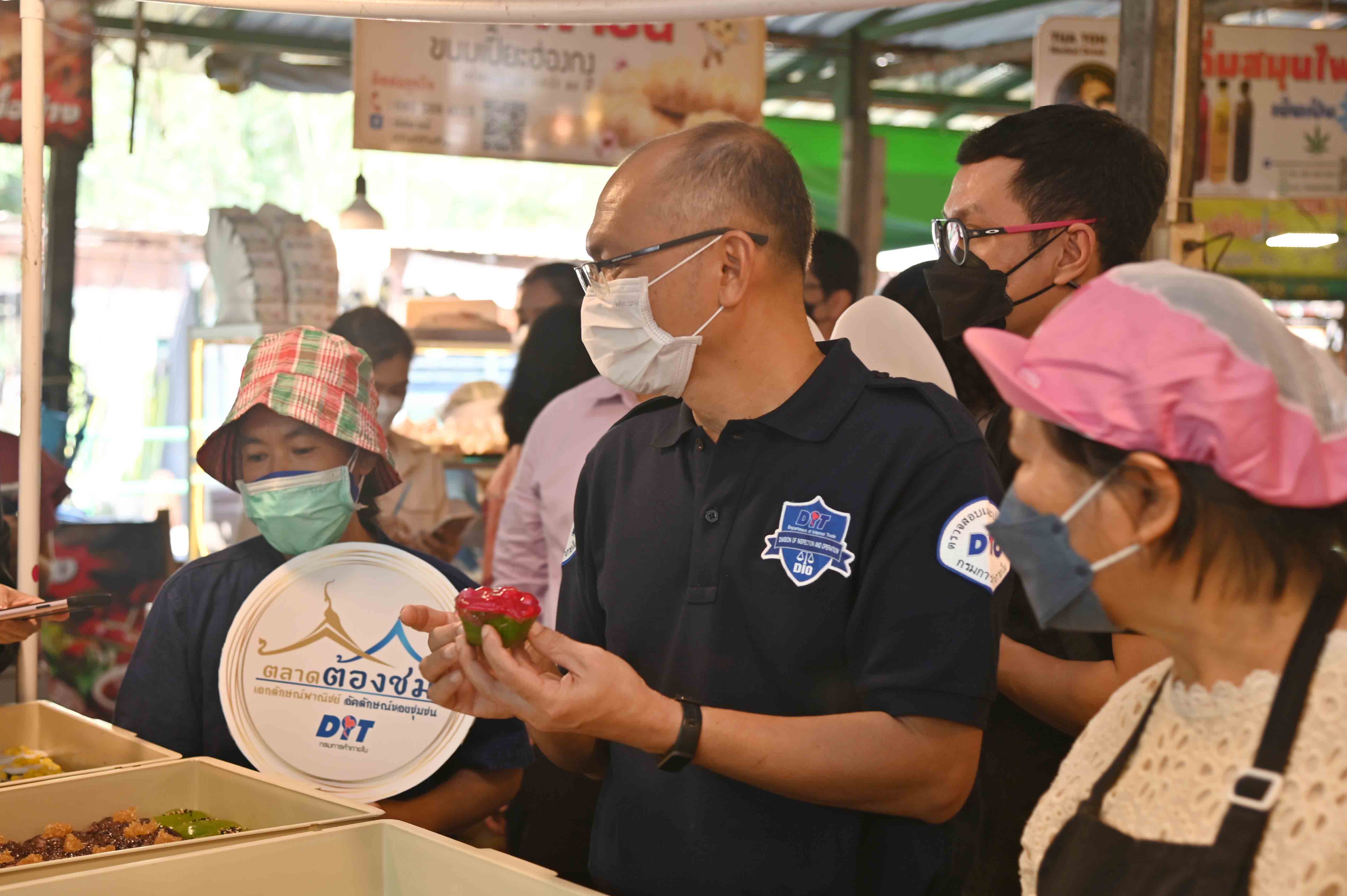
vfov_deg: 23.0
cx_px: 599
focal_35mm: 59
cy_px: 471
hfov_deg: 33.9
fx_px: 2206
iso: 200
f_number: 4.5
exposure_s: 1/80
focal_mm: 50
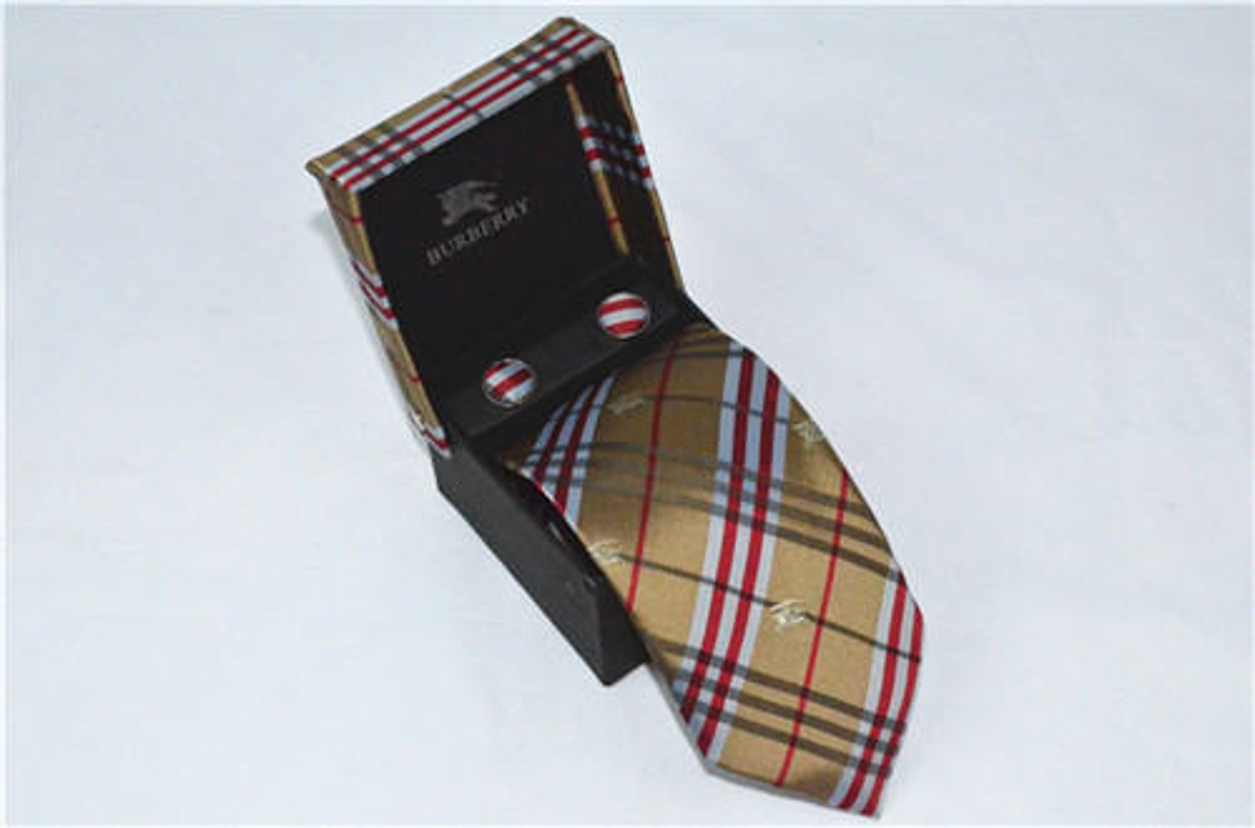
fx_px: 2606
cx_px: 628
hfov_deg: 27.1
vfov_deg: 18.1
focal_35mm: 75
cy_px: 414
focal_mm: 50
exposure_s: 1/250
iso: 6400
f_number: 29
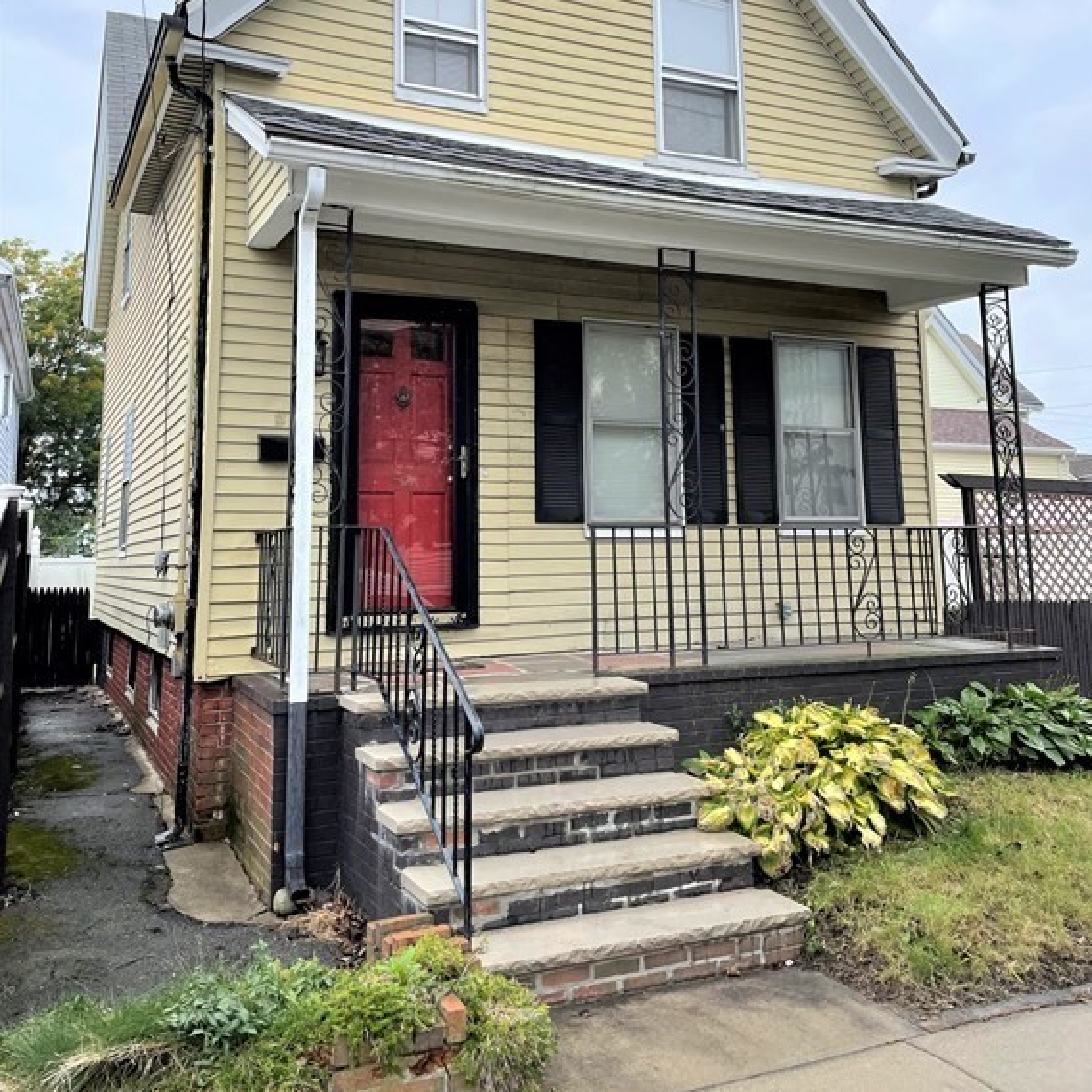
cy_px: 388
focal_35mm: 31
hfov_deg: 52.5
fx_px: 1106
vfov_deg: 51.8
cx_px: 551
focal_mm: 4.2
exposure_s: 1/979
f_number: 1.6
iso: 32
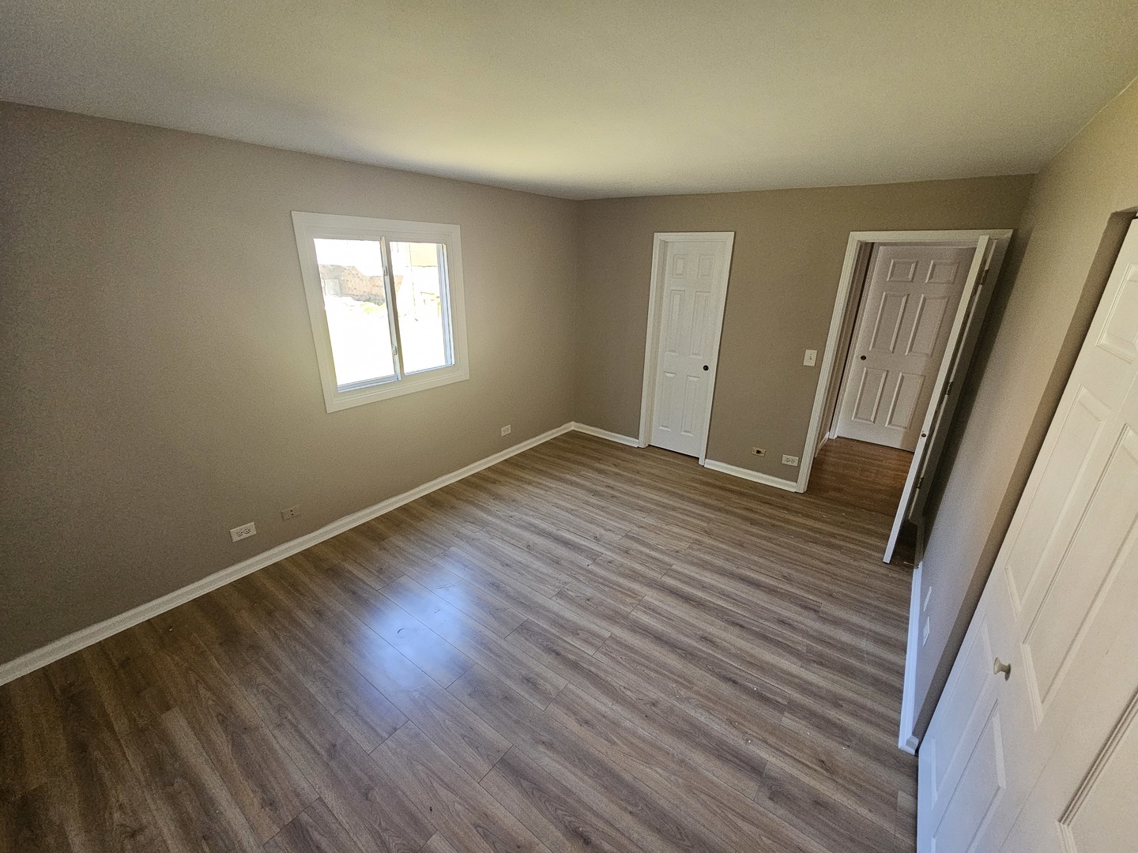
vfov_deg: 89.9
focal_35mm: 13
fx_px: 427
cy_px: 426
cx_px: 569
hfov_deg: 106.2
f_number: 2.2
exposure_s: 1/40
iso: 320
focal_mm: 2.2
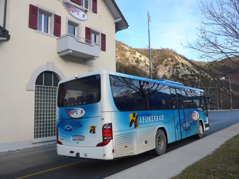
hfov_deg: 61.7
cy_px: 90
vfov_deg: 48.2
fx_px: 200
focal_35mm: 29
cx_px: 120
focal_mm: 6
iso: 80
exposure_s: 1/400
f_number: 2.8
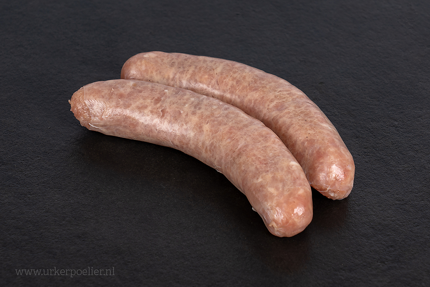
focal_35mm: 105
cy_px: 144
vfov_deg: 13.0
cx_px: 215
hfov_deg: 19.5
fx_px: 1254
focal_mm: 105
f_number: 9
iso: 100
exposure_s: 1/160
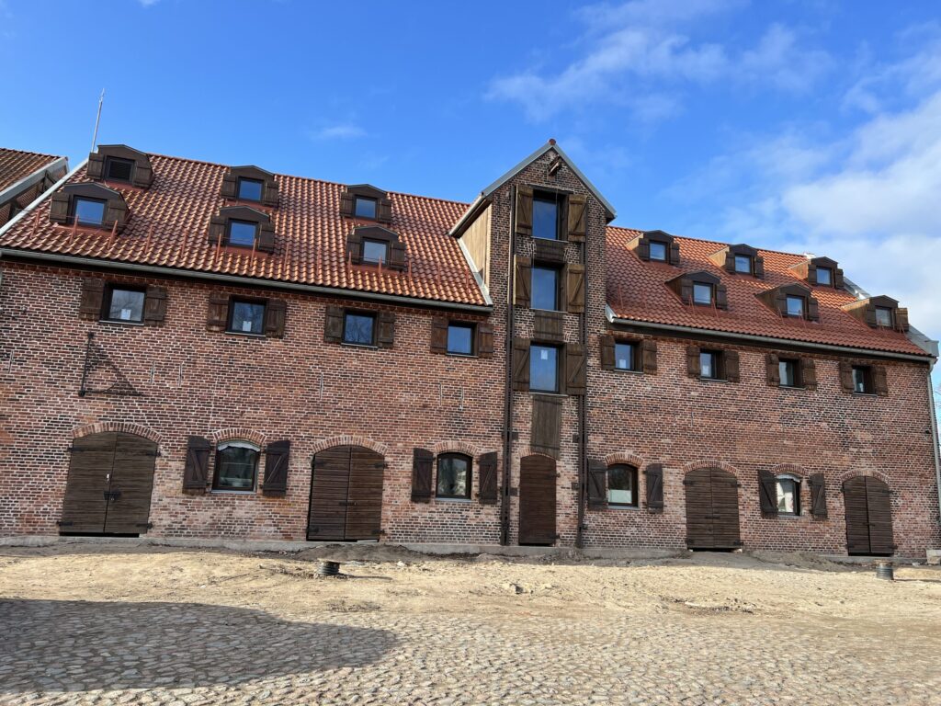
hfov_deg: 67.3
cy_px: 353
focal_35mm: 26
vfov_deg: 53.1
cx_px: 470
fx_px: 707
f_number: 1.5
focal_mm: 5.7
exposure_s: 1/1238
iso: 50
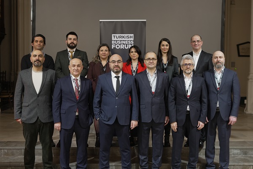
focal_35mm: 50
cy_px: 84
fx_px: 351
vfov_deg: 27.0
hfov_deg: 39.6
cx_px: 126
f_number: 2.8
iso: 800
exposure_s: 1/40
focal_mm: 50
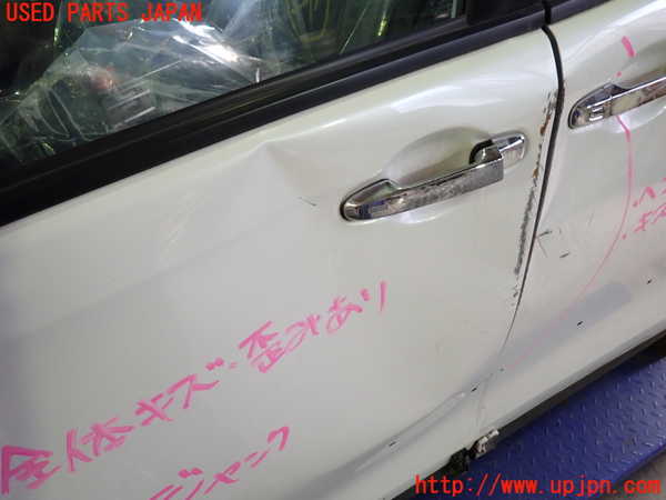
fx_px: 481
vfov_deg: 54.9
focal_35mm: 25
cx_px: 333
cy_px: 250
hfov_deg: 69.4
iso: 200
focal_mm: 4.5
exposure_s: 1/60
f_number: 2
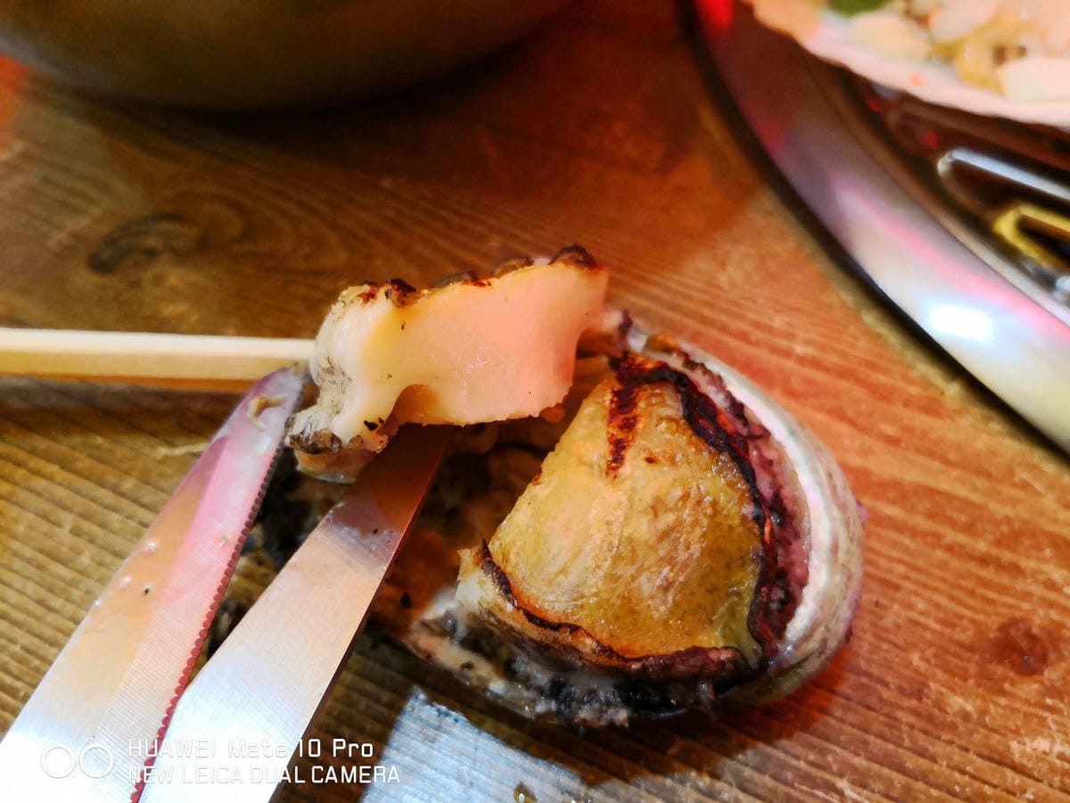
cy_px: 402
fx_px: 835
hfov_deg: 65.3
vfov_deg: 51.4
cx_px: 535
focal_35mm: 27
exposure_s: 1/30
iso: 200
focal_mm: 3.95
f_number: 1.6
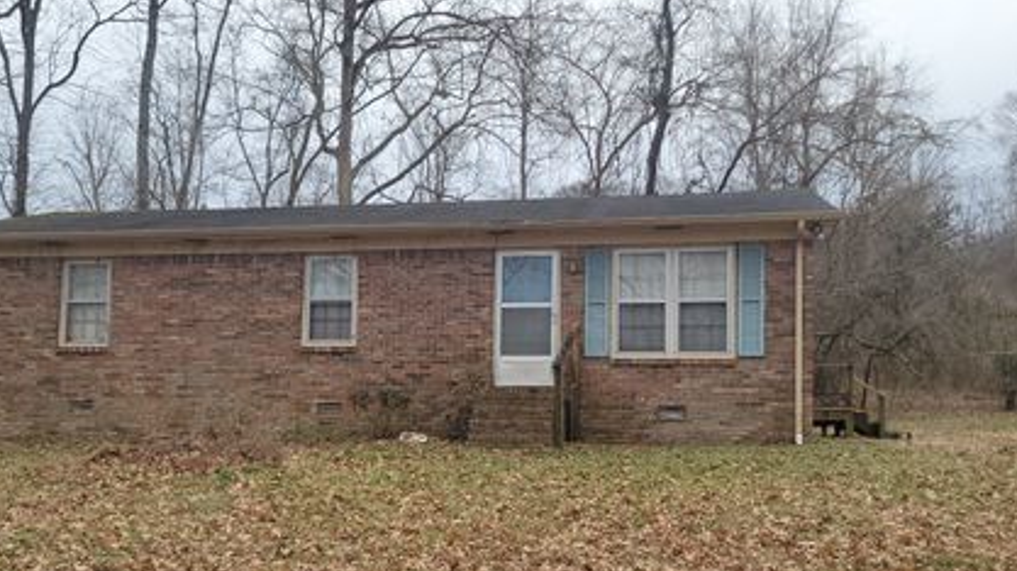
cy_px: 401
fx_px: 916
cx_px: 432
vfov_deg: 34.1
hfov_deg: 57.8
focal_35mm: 34
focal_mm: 5.4
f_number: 1.8
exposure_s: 1/362
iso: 40
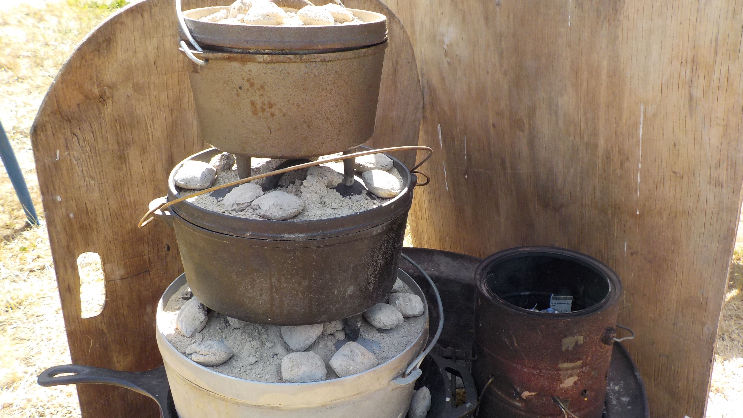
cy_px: 244
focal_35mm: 33
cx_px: 369
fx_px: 650
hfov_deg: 59.5
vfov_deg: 35.6
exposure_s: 1/250
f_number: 3.3
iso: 125
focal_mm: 4.1
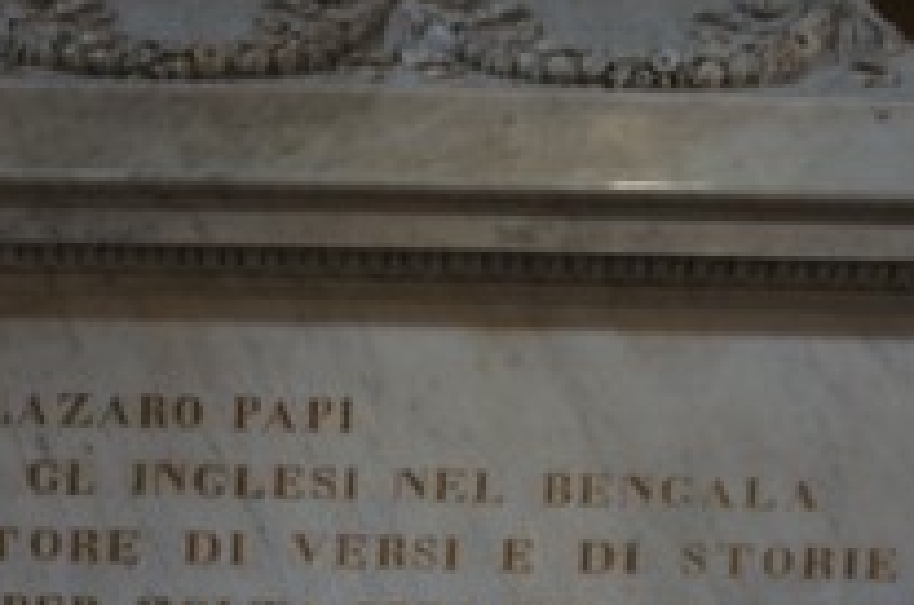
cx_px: 119
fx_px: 1776
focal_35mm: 70
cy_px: 623
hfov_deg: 27.9
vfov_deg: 18.7
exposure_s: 1/40
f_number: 4
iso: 1600
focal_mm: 21
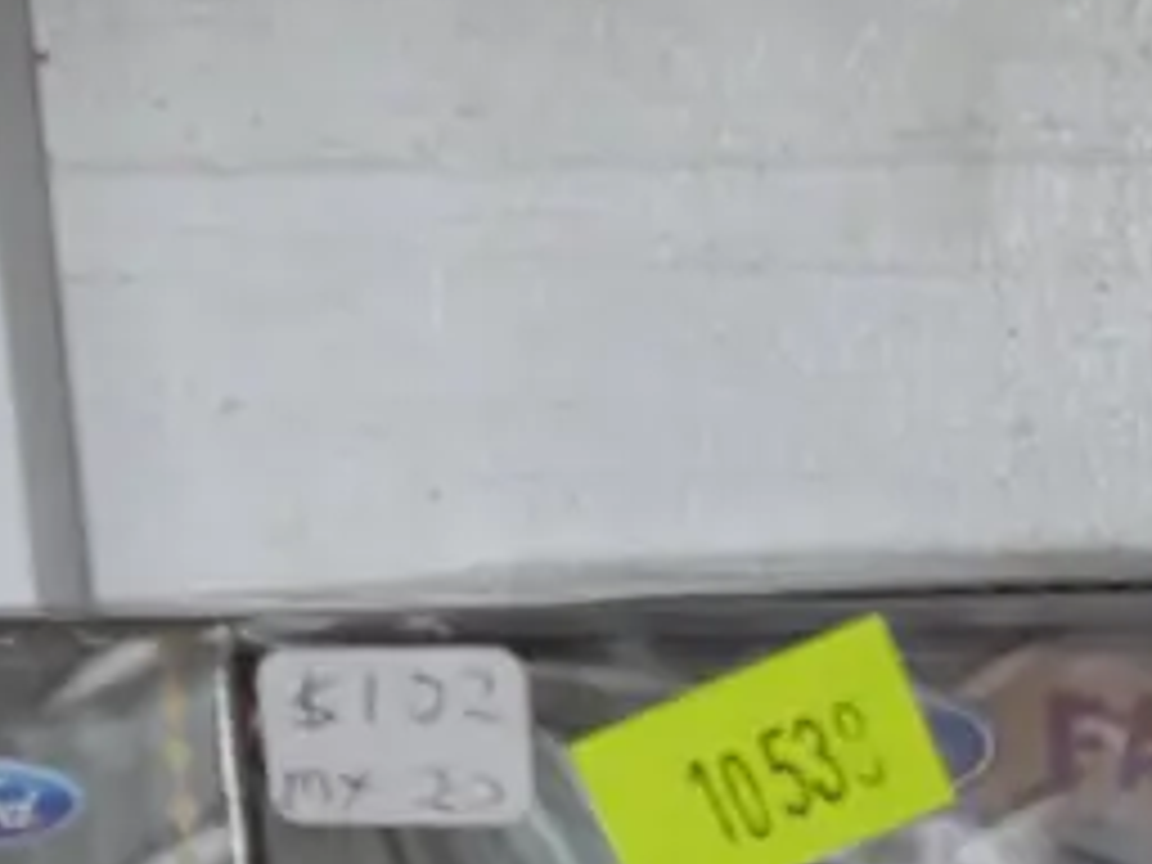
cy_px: 1514
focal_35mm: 112
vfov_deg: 12.2
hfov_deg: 16.1
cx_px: 1742
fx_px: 3727
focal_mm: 14
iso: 1000
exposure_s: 1/60
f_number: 3.5
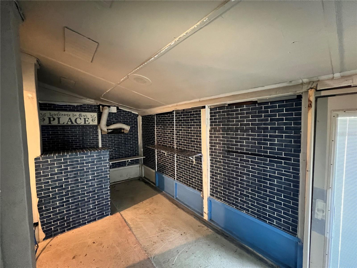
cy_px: 134
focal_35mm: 13
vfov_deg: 89.9
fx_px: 134
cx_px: 178
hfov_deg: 106.2
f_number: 1.8
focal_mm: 1.57
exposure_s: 1/30
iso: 800
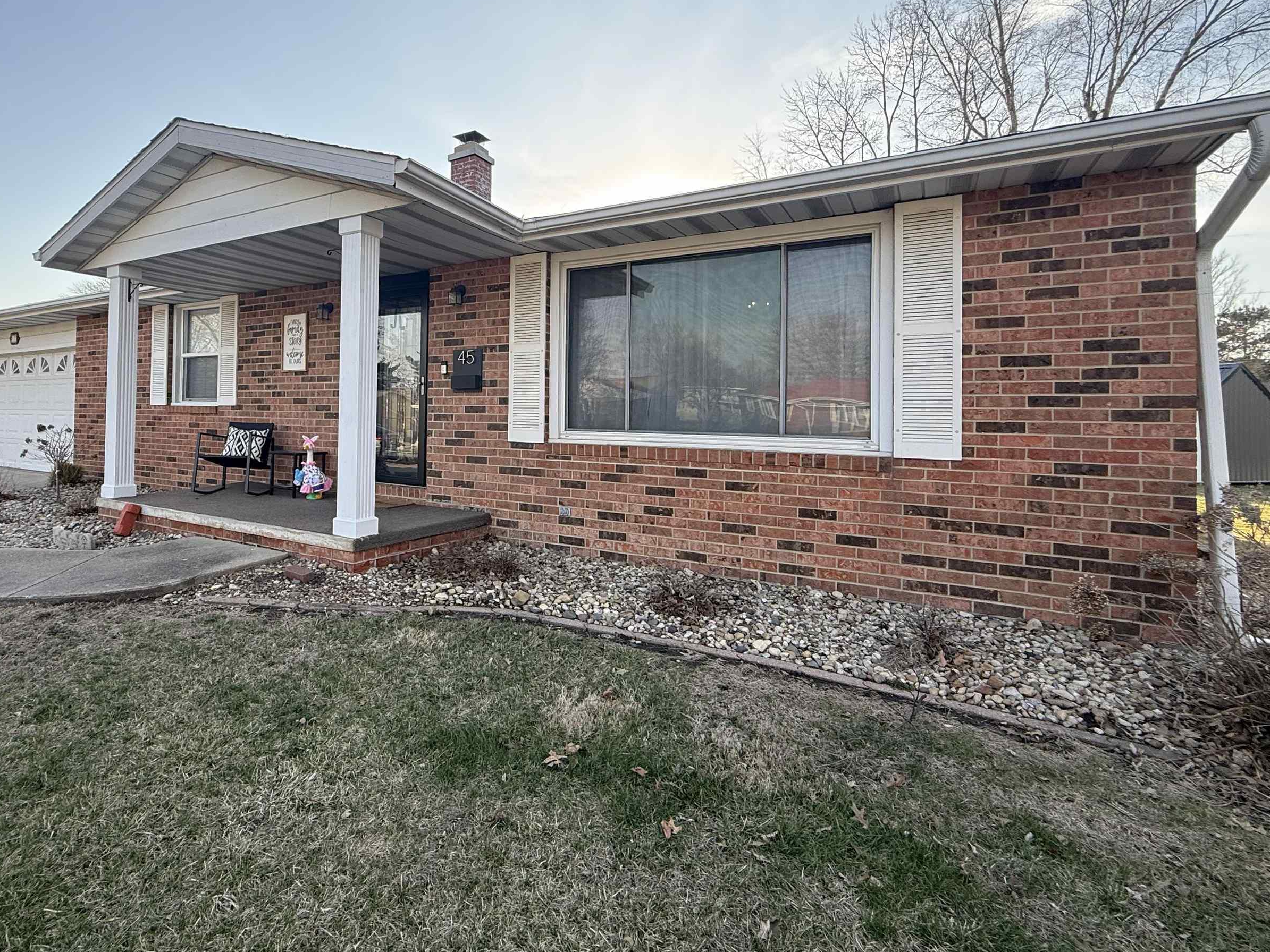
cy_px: 408
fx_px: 660
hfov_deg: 86.6
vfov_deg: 71.2
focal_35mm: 18
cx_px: 504
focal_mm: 2.22
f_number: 2.2
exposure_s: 1/400
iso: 64
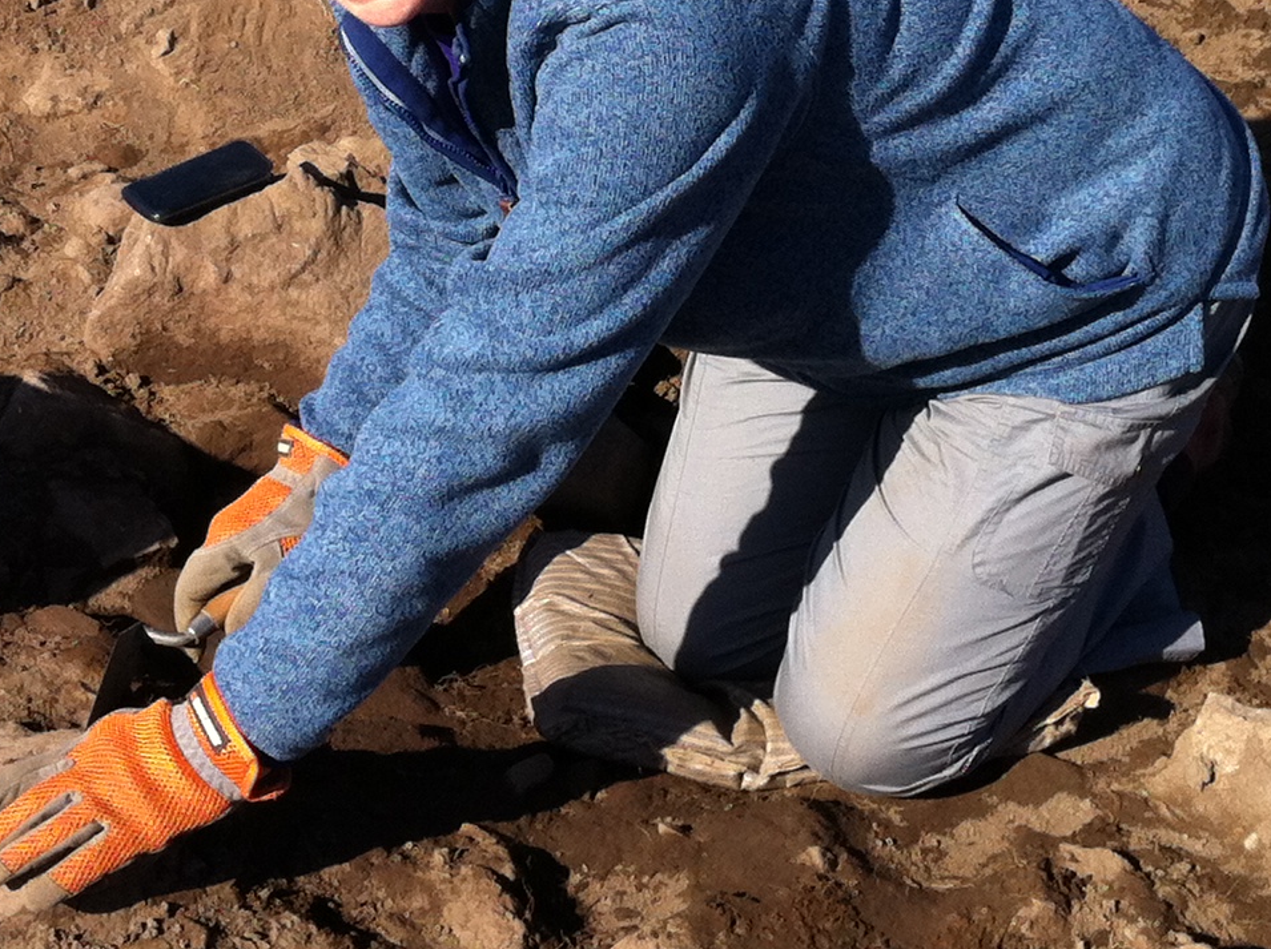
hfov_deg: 20.7
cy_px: -83
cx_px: 576
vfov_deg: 15.1
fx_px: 3482
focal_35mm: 95
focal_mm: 3.85
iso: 80
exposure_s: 1/887
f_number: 2.8
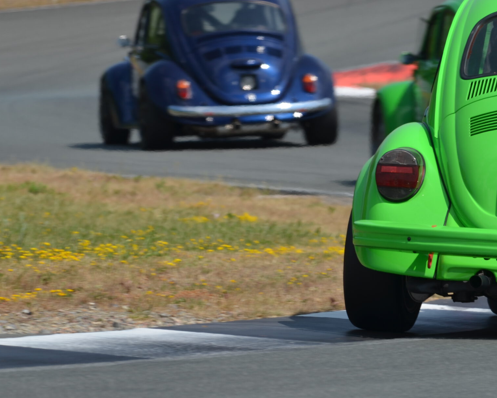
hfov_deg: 2.7
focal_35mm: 709
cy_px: 157
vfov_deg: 2.2
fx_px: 10430
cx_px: 398
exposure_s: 1/400
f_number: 9
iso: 100
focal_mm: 300
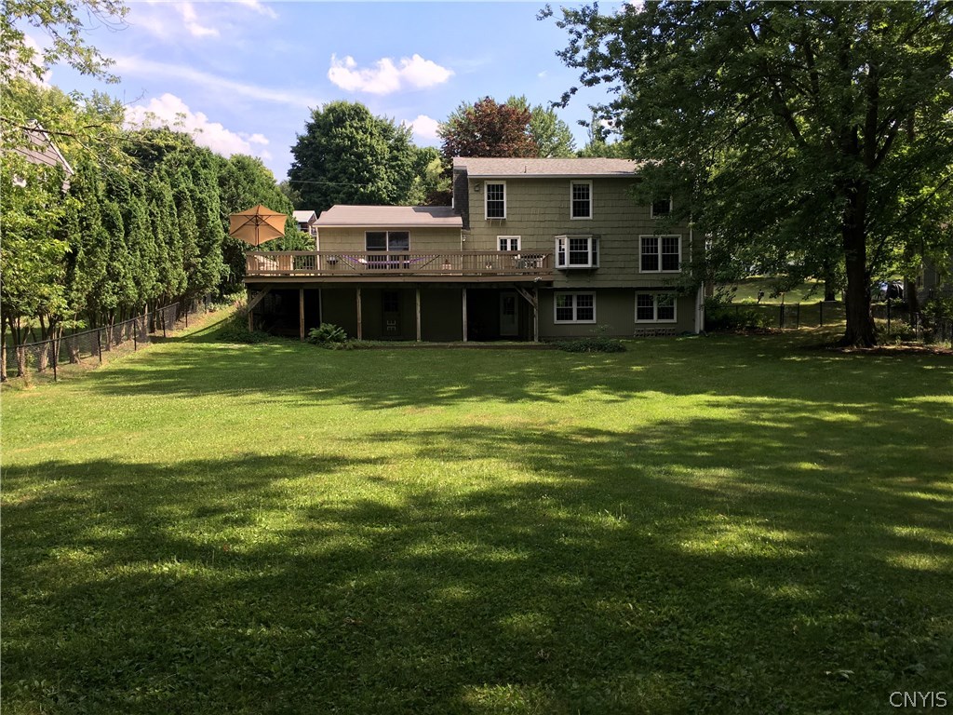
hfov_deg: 61.7
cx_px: 476
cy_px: 358
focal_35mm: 29
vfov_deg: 48.2
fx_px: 798
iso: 25
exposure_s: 1/553
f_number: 2.2
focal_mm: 4.15
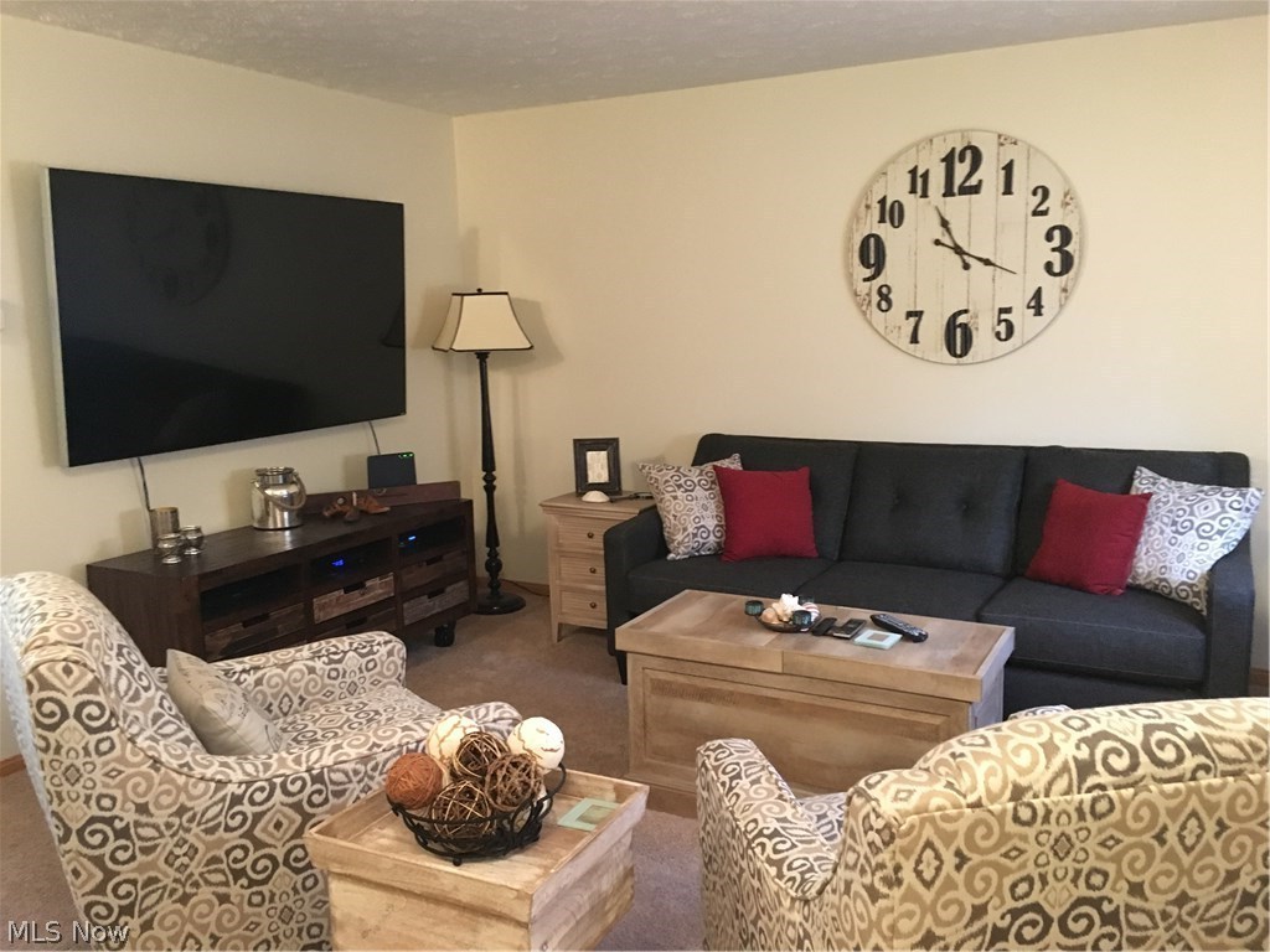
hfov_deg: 61.7
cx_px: 635
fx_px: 1064
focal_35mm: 29
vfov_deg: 48.2
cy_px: 476
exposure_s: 1/15
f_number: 2.2
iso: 250
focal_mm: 4.15
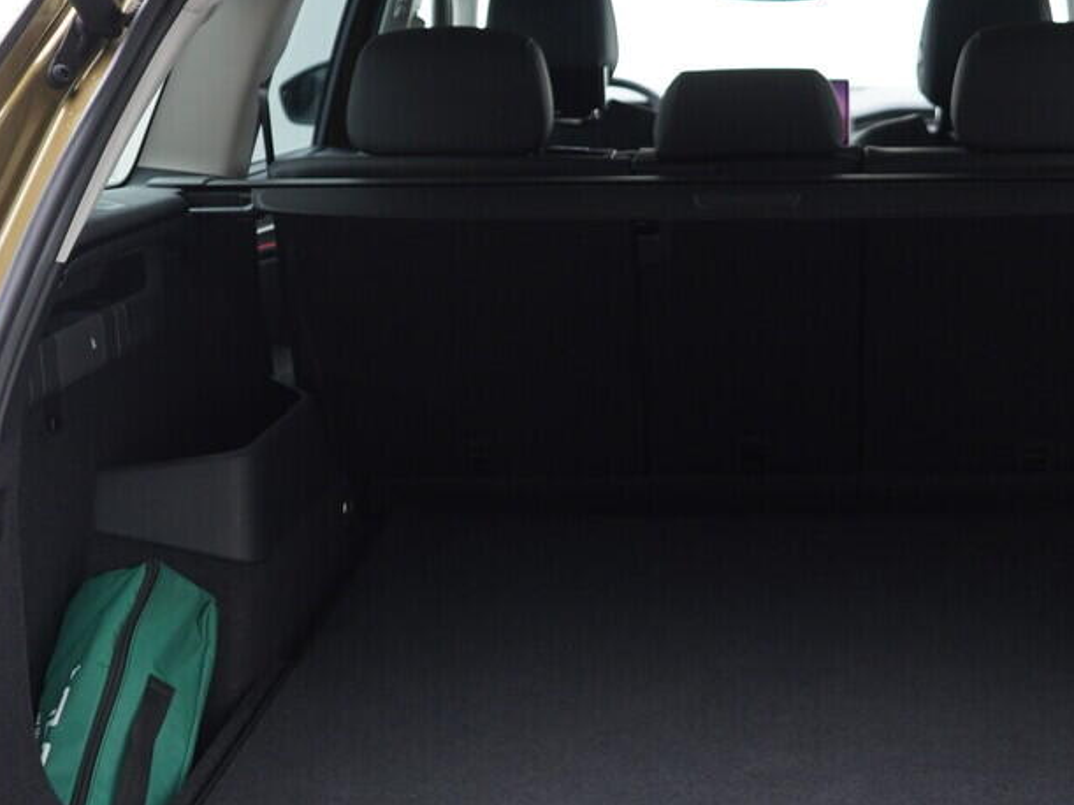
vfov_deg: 25.2
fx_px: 1799
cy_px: 481
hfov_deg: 32.9
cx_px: 744
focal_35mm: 58
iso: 400
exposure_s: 1/40
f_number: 2.8
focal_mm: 24
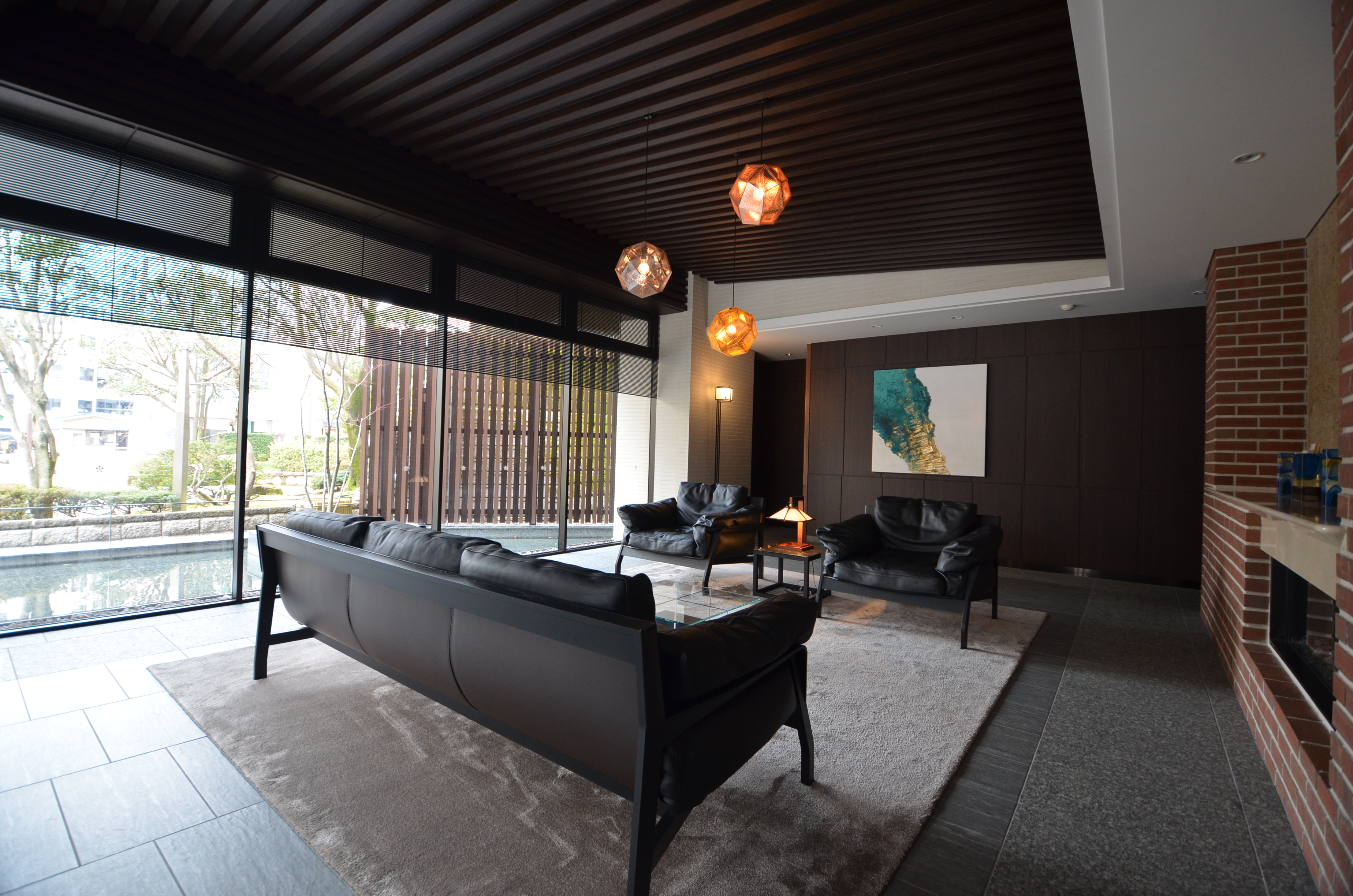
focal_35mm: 15
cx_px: 676
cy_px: 448
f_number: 4
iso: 500
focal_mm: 10
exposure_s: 1/60
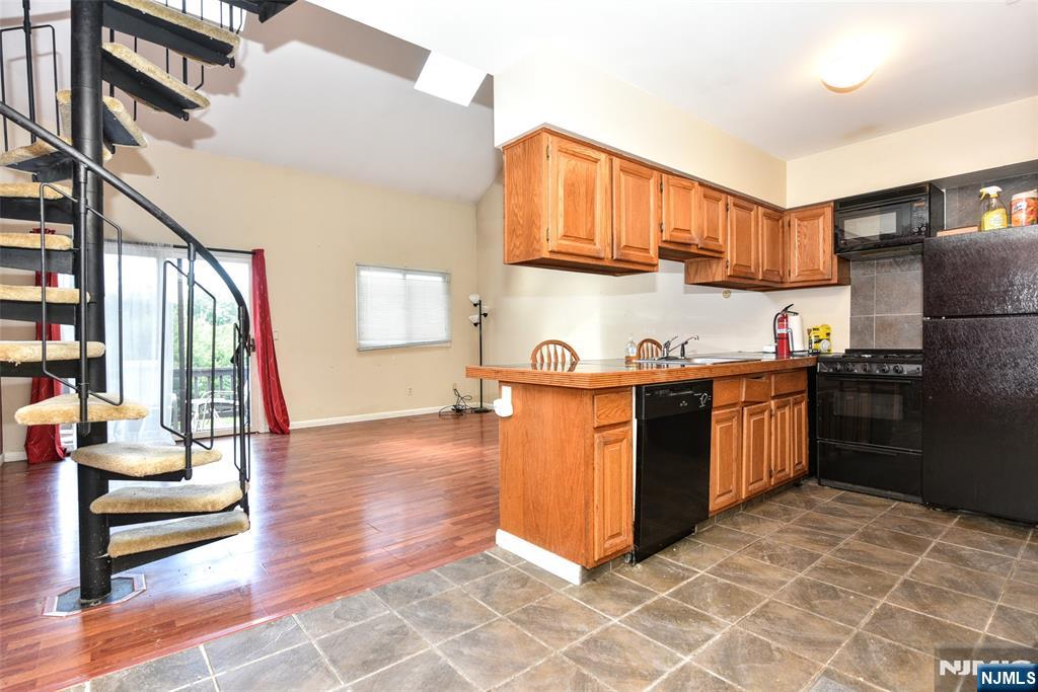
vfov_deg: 67.4
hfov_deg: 90.0
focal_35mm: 18
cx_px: 519
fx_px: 519
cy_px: 346
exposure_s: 1/90
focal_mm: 18
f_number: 4.8
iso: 800
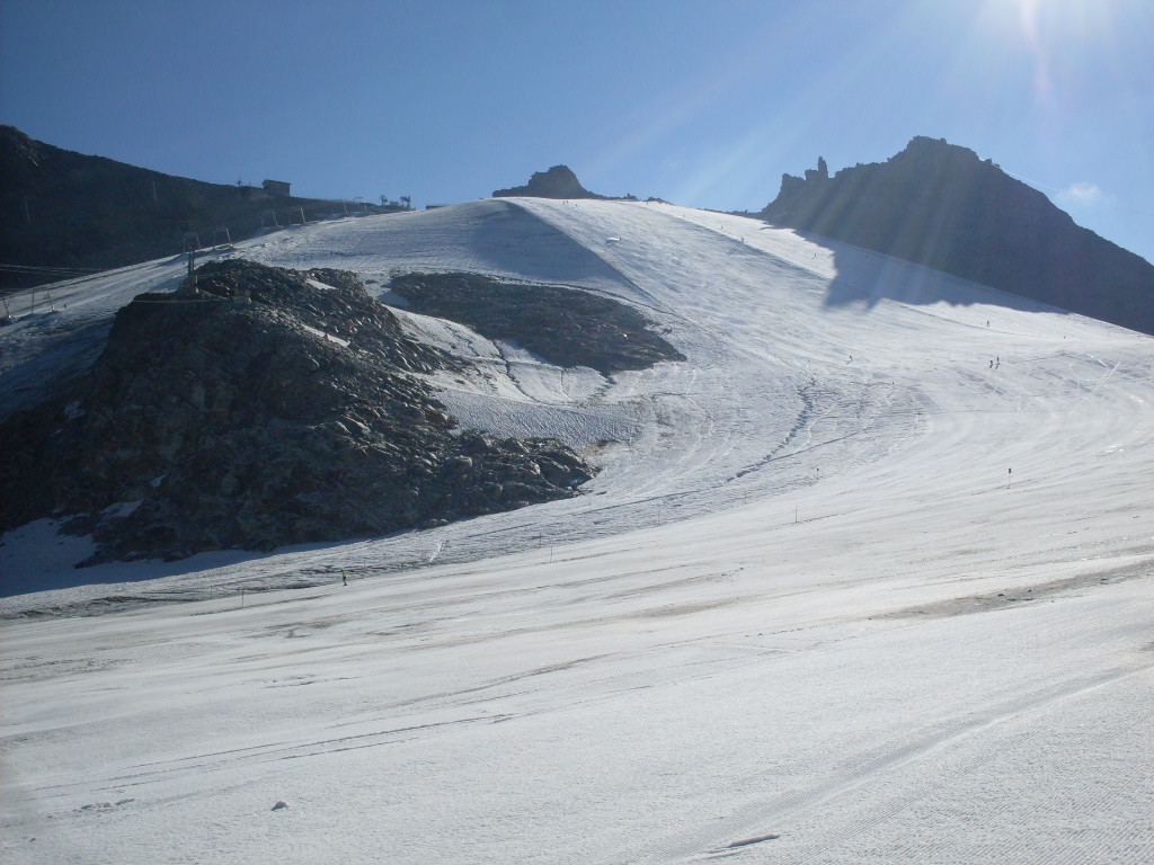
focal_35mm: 38
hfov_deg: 49.0
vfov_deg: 37.7
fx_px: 1267
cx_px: 577
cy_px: 432
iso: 80
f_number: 8.4
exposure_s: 1/500
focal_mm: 6.3
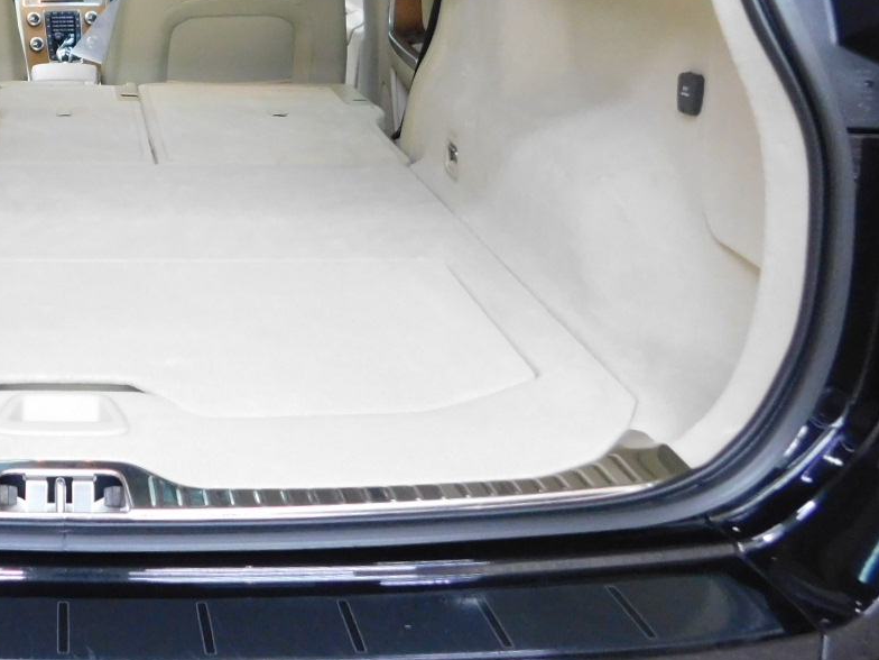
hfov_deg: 35.5
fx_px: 1244
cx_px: 20
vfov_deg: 28.9
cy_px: 119
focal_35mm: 49
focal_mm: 4.1
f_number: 3
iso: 400
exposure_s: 1/13
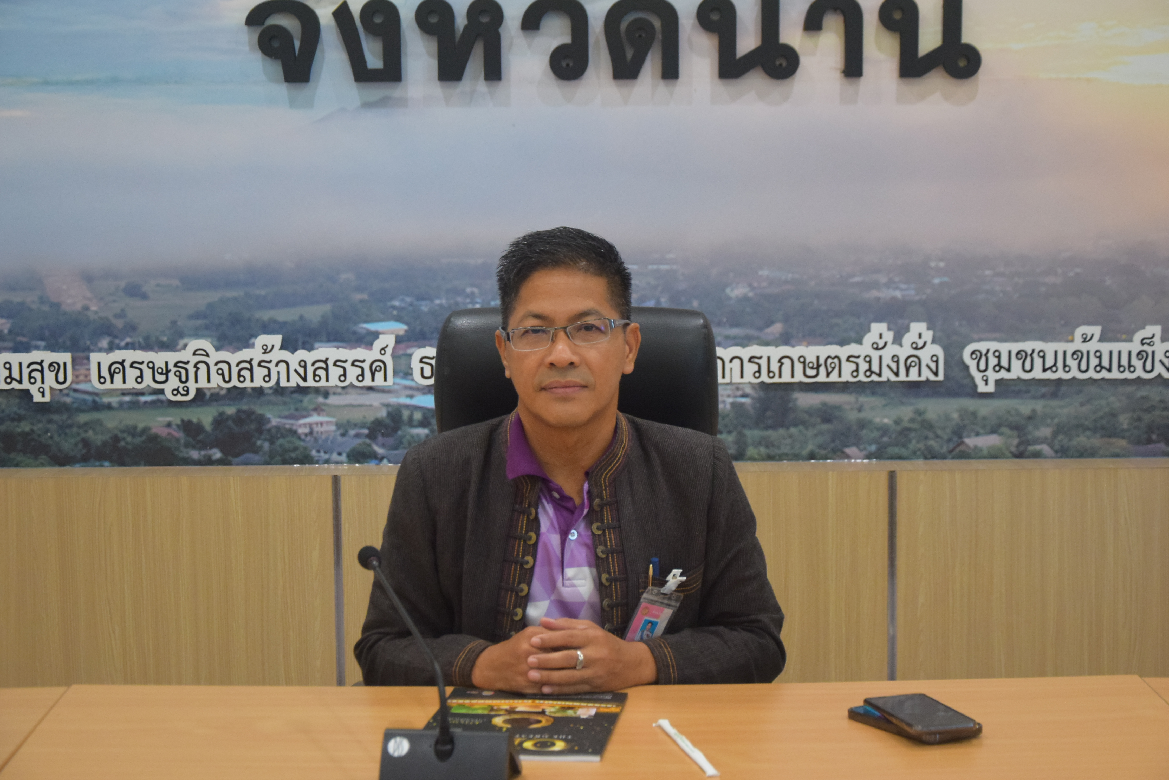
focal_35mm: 75
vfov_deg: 18.2
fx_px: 2436
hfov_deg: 27.0
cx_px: 584
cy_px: 390
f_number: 5
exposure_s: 1/80
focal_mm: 50
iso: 2000
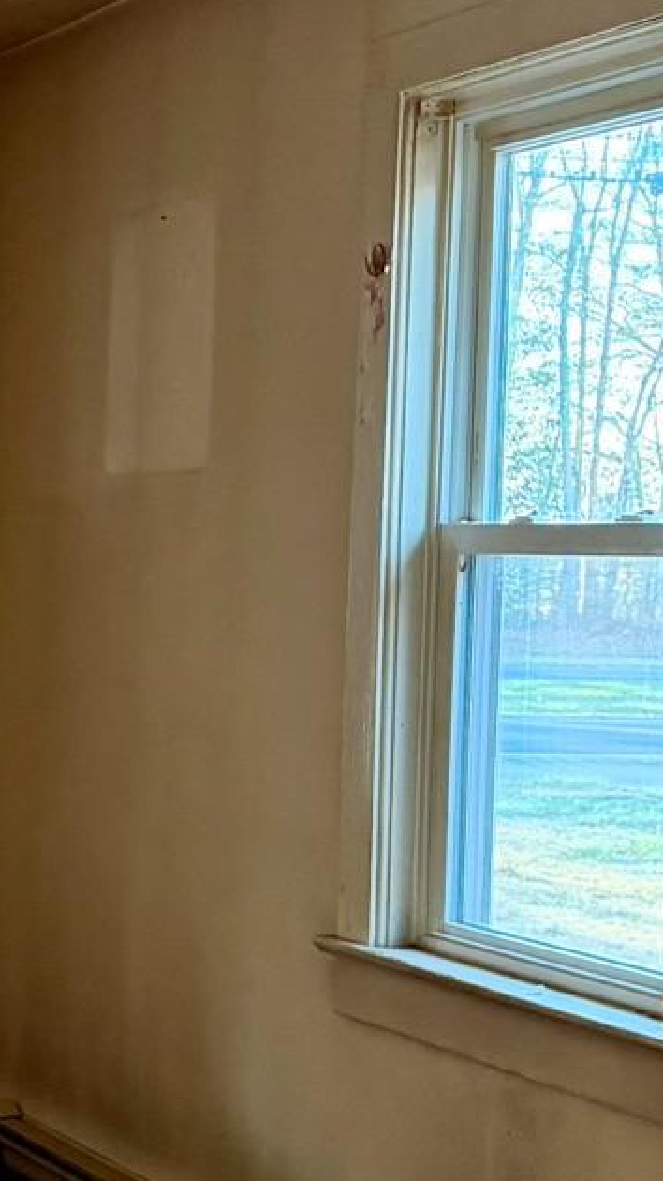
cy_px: 662
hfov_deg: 12.7
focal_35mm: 85
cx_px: -588
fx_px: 2659
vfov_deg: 25.0
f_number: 1.78
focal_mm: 6.76
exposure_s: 1/60
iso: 500
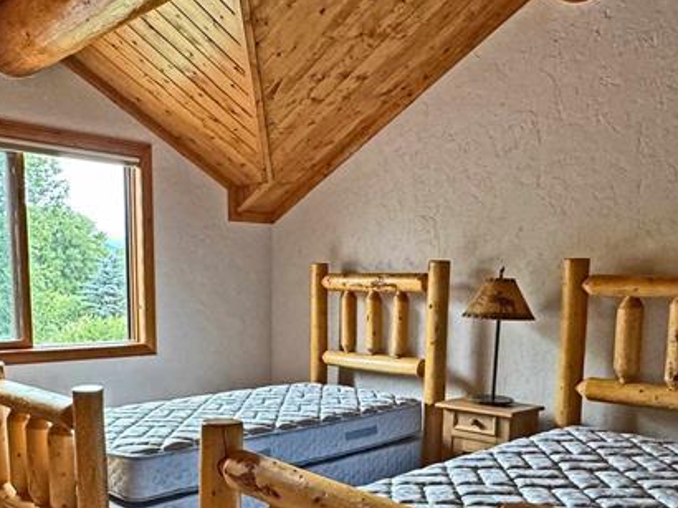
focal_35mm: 35
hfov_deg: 52.6
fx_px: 685
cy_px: 391
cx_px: 309
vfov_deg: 39.4
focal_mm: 2.22
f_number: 2.2
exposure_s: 1/120
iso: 320
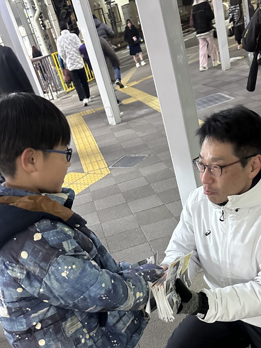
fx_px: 392
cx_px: 159
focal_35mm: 39
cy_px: 247
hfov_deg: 36.7
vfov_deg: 46.7
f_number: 1.78
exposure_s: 1/30
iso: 1000
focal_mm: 6.86
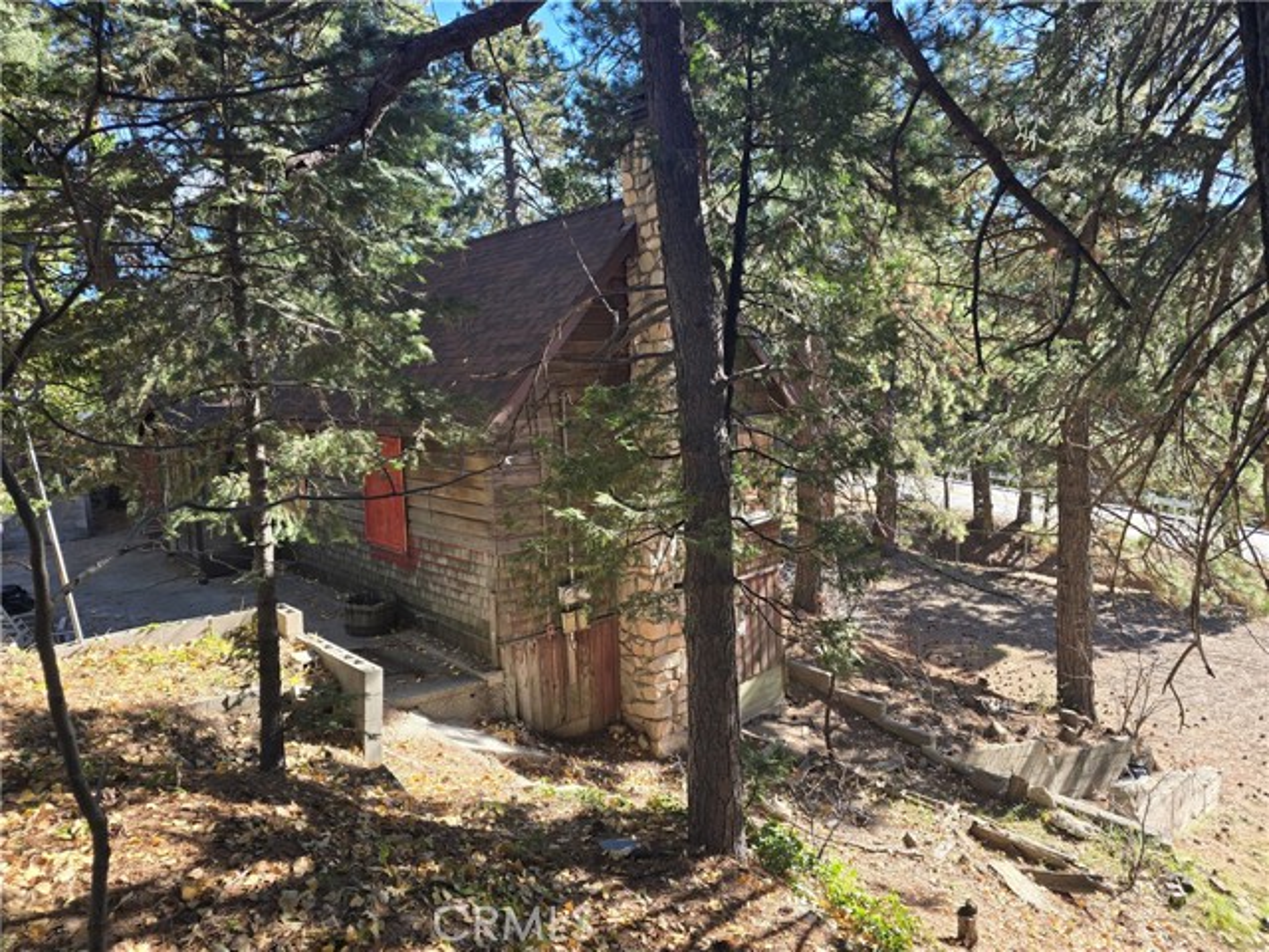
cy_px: 476
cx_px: 634
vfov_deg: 58.9
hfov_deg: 73.9
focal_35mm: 23
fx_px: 843
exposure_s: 1/180
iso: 20
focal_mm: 6.3
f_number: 1.7
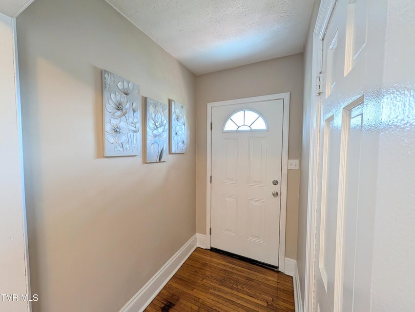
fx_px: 144
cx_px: 208
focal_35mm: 12
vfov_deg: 94.6
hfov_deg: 110.5
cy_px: 156
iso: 140
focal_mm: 2.02
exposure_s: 1/120
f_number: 1.7
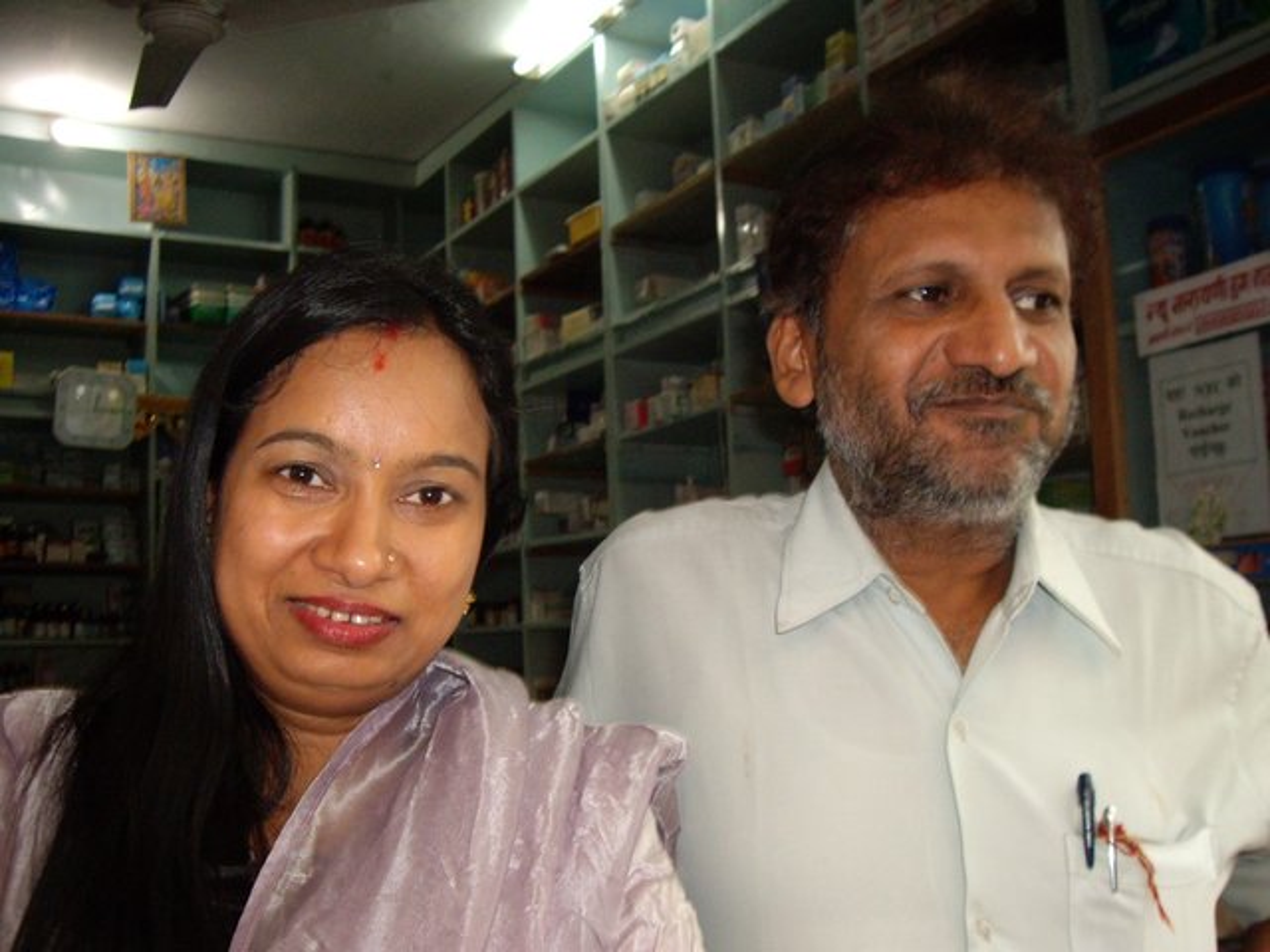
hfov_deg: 49.0
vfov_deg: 37.7
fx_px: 1394
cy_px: 476
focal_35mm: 38
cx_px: 635
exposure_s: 1/40
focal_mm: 6.2
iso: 200
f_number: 2.7
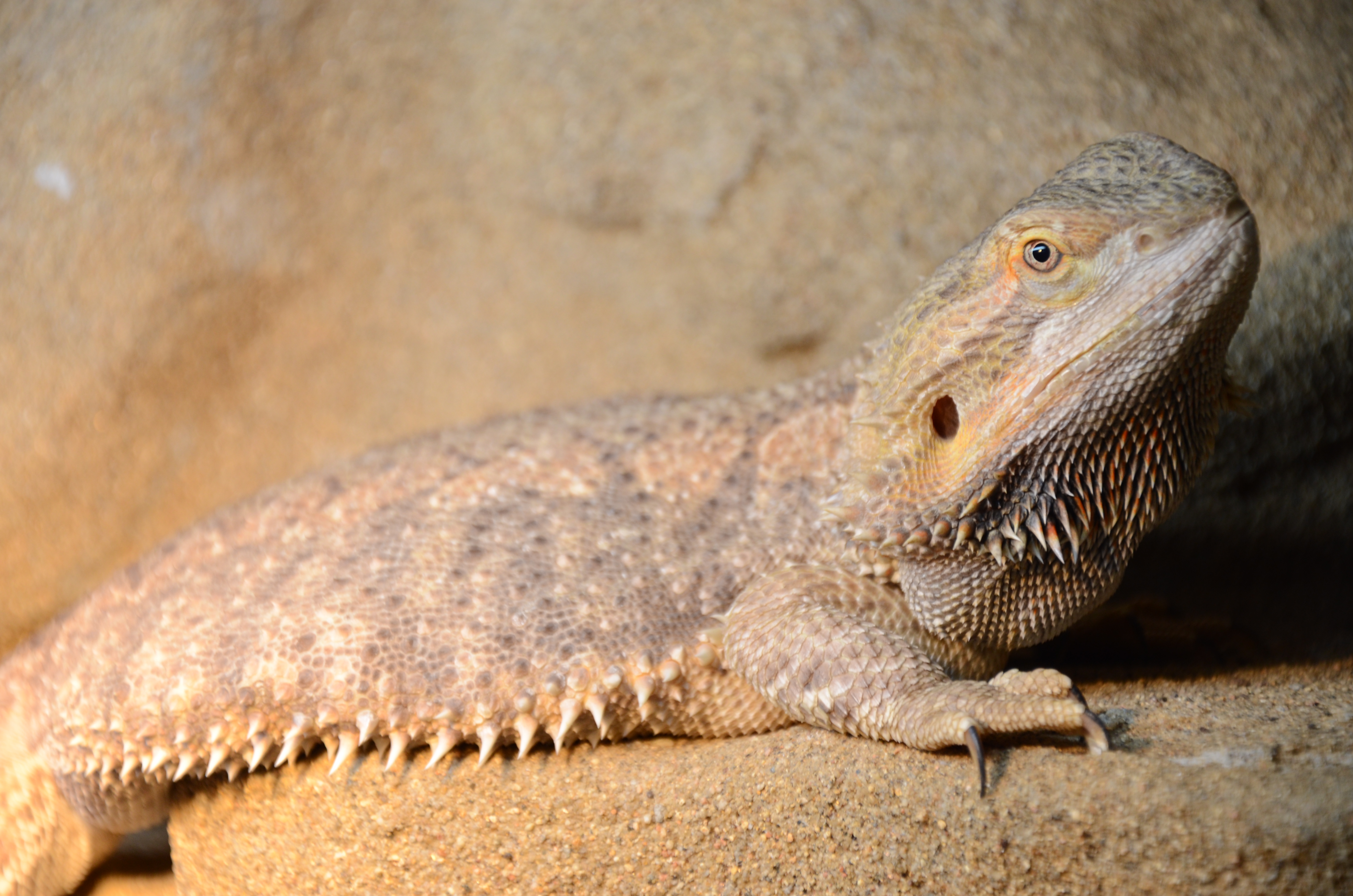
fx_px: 5907
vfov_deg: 8.7
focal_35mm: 158
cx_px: 676
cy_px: 448
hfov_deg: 13.1
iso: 320
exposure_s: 1/40
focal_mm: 105
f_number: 5.6
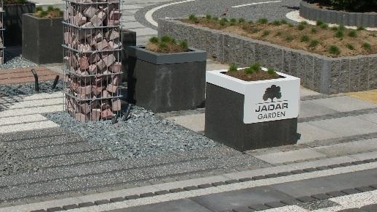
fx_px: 910
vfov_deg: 13.2
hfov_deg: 23.1
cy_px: 28
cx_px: 79
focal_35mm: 91
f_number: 11
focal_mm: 26
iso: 100
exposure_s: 1/320
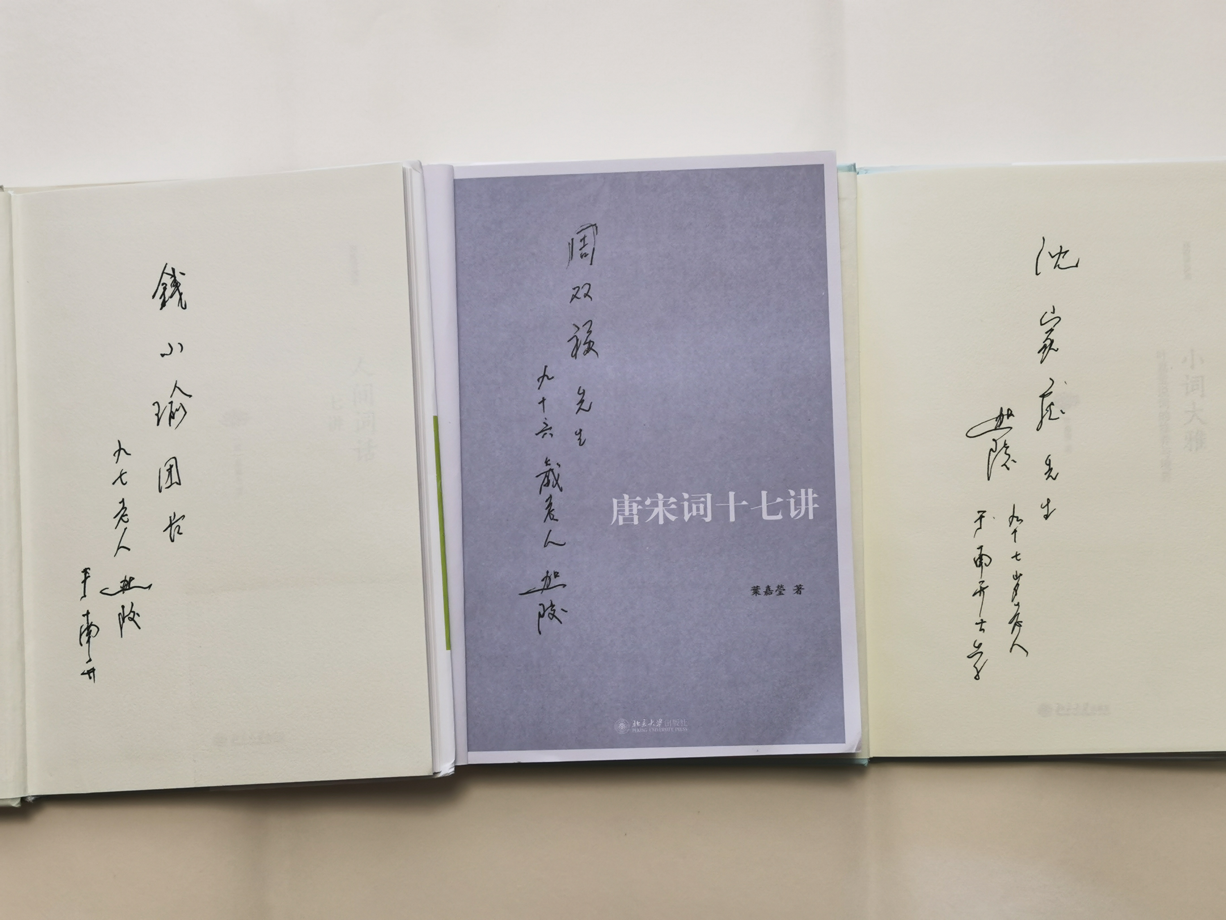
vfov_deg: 28.0
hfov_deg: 36.8
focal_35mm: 52
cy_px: 460
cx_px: 613
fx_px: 1842
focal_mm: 5.58
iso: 50
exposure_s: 1/100
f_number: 1.8
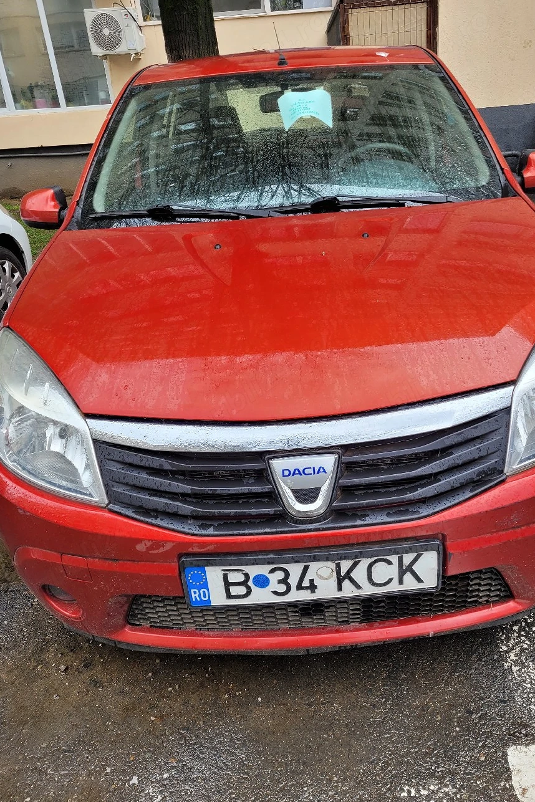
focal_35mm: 28
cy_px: 410
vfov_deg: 65.5
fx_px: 624
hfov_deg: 46.3
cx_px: 301
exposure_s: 1/119
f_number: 1.8
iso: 40
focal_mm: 5.4
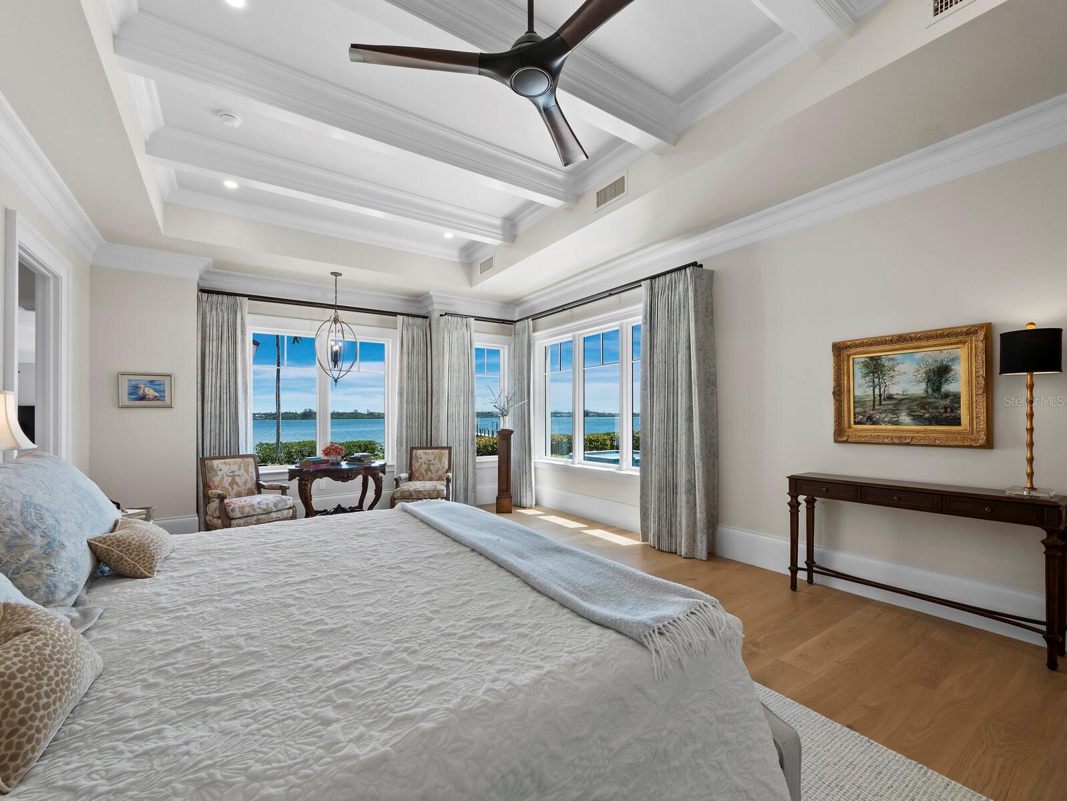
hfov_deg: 102.0
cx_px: 534
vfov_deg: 85.7
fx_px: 432
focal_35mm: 14
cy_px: 400
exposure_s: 1/15
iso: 400
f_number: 11
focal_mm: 7
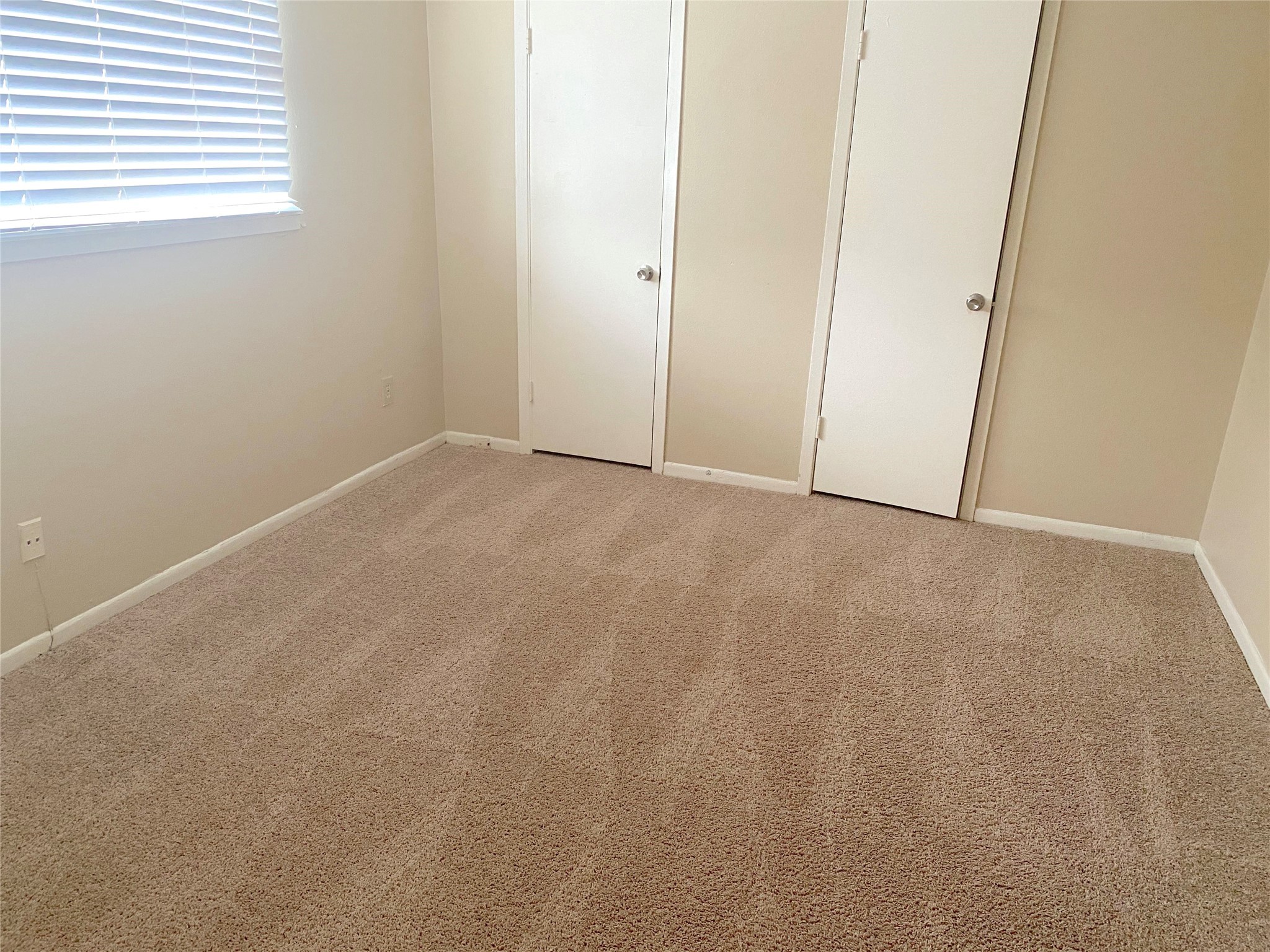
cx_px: 635
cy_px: 476
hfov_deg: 67.3
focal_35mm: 26
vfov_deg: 53.1
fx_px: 954
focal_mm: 4.25
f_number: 1.8
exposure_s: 1/60
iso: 250
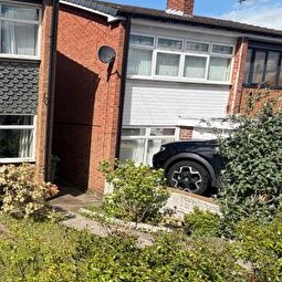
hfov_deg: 41.7
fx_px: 313
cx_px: -3
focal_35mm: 34
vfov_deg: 48.4
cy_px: 156
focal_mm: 2.22
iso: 25
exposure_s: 1/770
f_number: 2.2
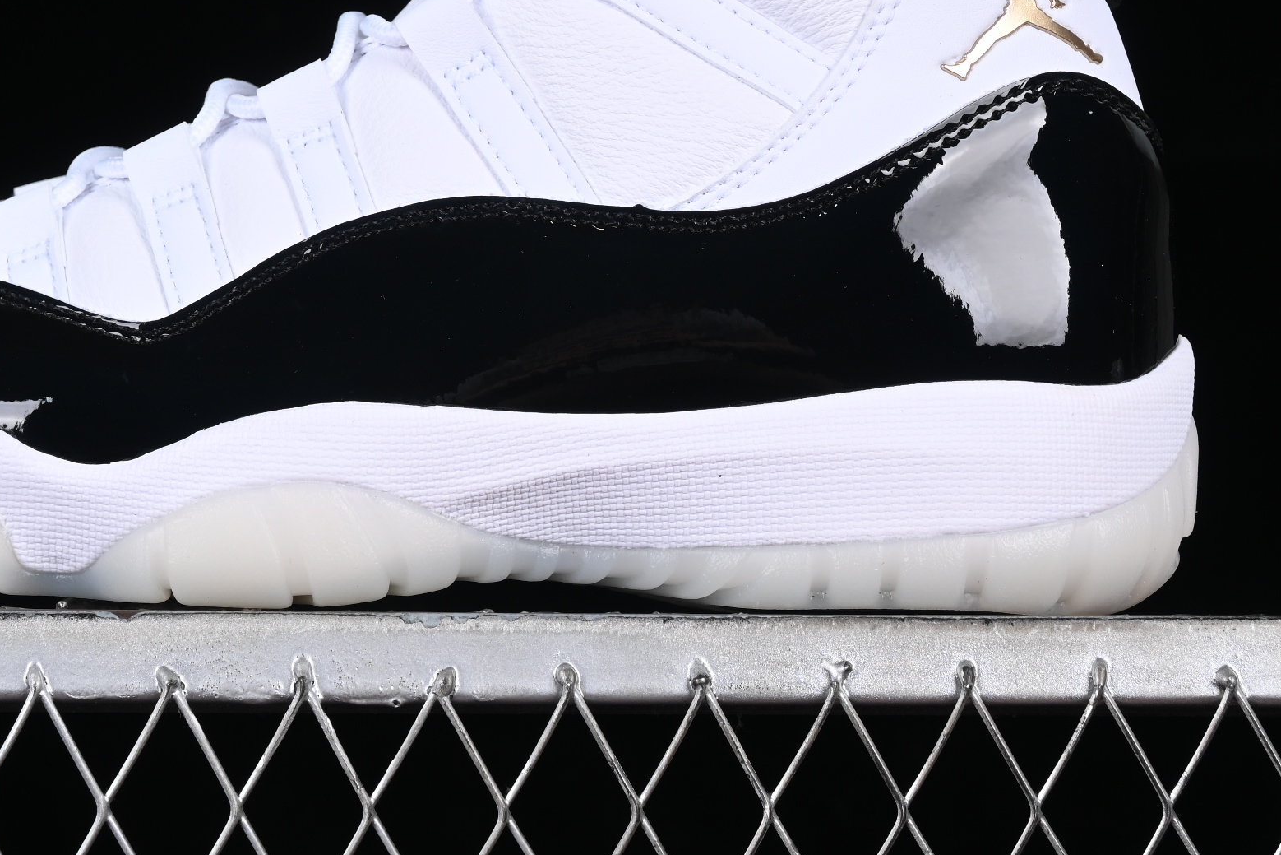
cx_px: 387
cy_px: 149
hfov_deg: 15.3
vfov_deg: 10.2
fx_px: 4768
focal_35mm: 134
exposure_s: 1/80
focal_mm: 50
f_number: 8
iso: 160
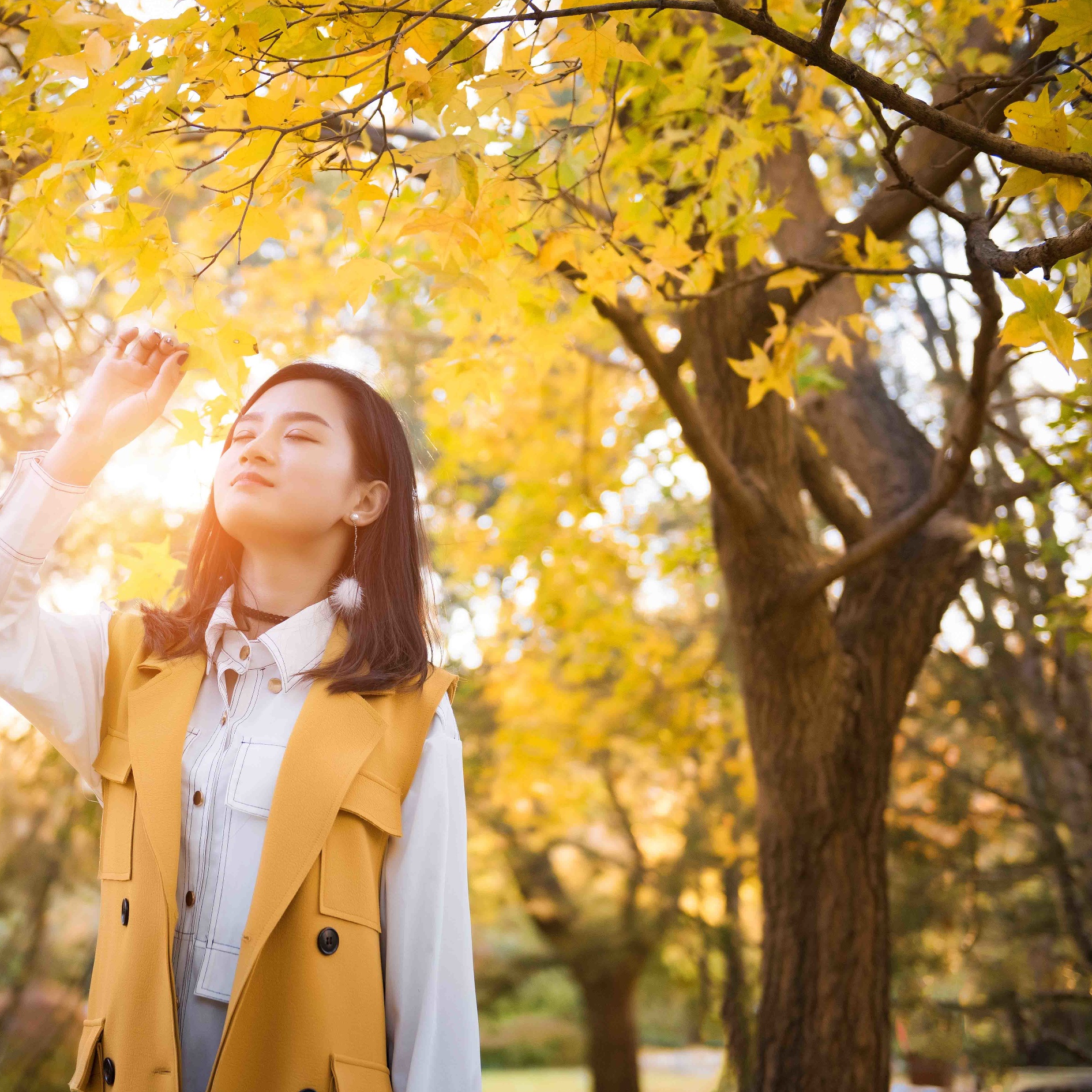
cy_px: 553
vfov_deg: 27.7
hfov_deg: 27.3
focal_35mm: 62
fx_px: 2213
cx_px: 273
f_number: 2.8
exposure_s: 1/200
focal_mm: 48
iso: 500
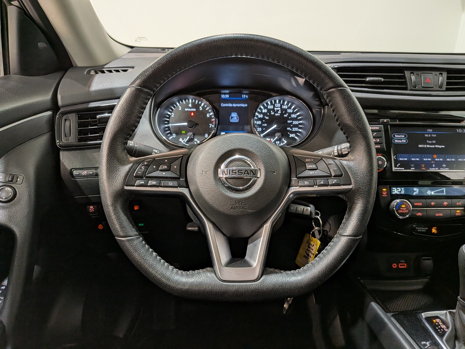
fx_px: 322
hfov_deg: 71.6
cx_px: 232
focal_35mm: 24
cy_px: 174
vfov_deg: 56.8
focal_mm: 4.53
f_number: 1.7
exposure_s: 1/100
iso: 195
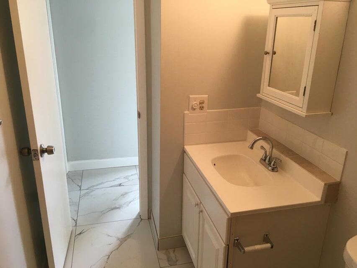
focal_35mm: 29
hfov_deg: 61.7
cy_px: 134
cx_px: 178
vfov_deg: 48.2
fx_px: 299
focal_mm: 4.15
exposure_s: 1/15
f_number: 2.2
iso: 32
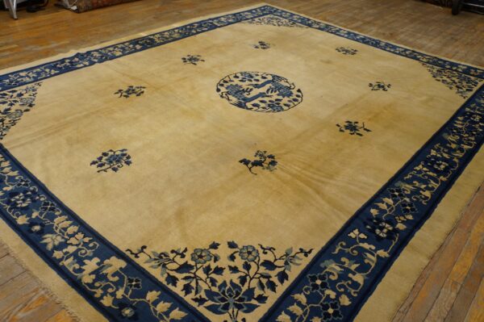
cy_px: 161
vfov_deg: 41.6
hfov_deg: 59.5
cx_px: 242
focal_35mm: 32
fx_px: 423
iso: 500
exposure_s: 1/60
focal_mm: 21
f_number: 4
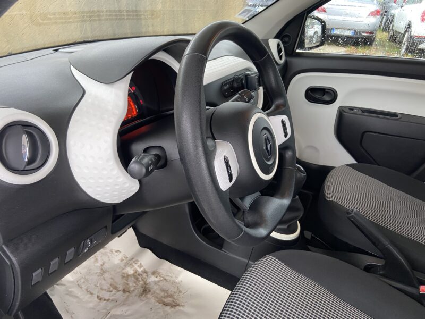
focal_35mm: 26
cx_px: 212
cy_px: 160
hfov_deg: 67.3
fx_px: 319
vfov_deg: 53.1
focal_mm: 4.25
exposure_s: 1/60
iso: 125
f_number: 1.8
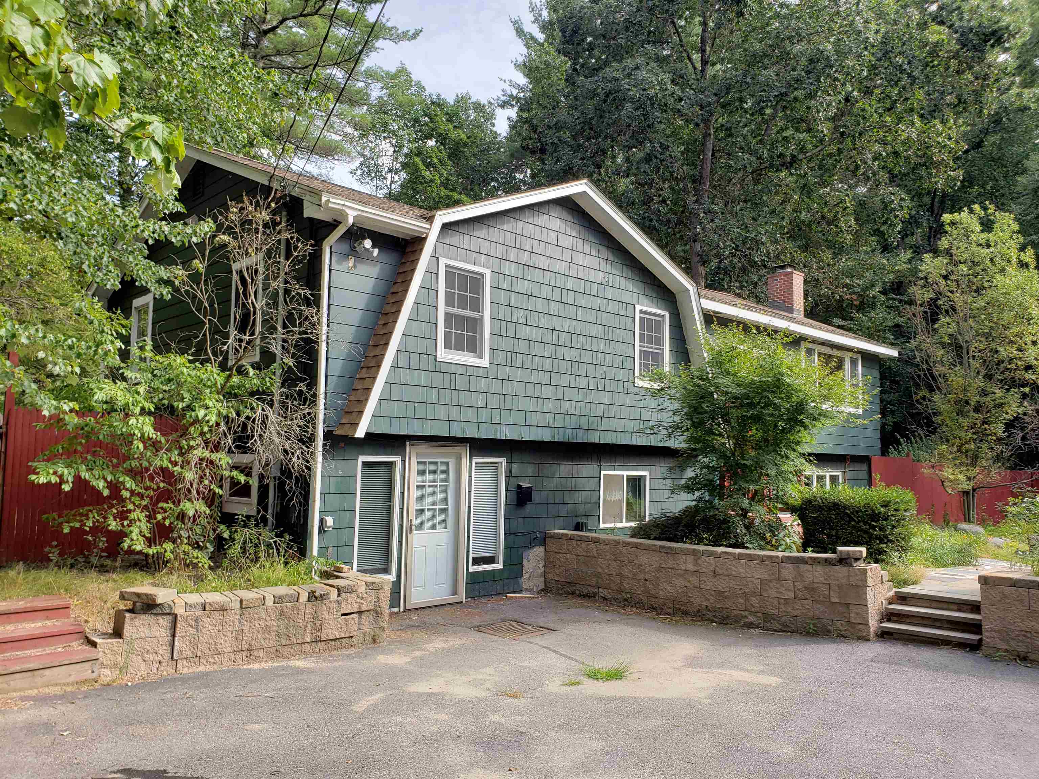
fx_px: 780
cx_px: 520
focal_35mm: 26
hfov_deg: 67.3
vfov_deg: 53.1
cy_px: 390
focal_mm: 4.3
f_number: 2.4
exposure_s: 1/293
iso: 50
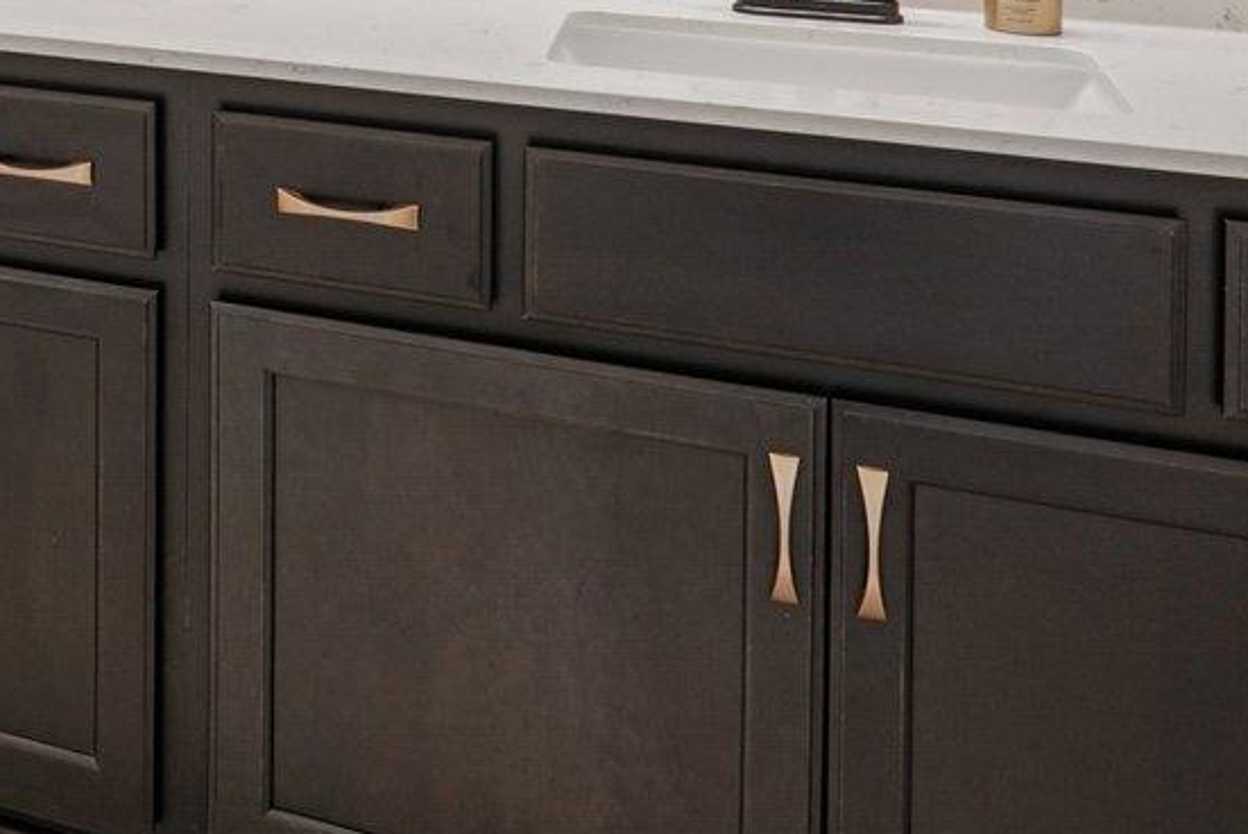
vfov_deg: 22.3
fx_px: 1804
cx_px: -258
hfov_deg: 31.7
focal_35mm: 52
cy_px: -355
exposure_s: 1/60
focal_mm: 14
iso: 800
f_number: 8
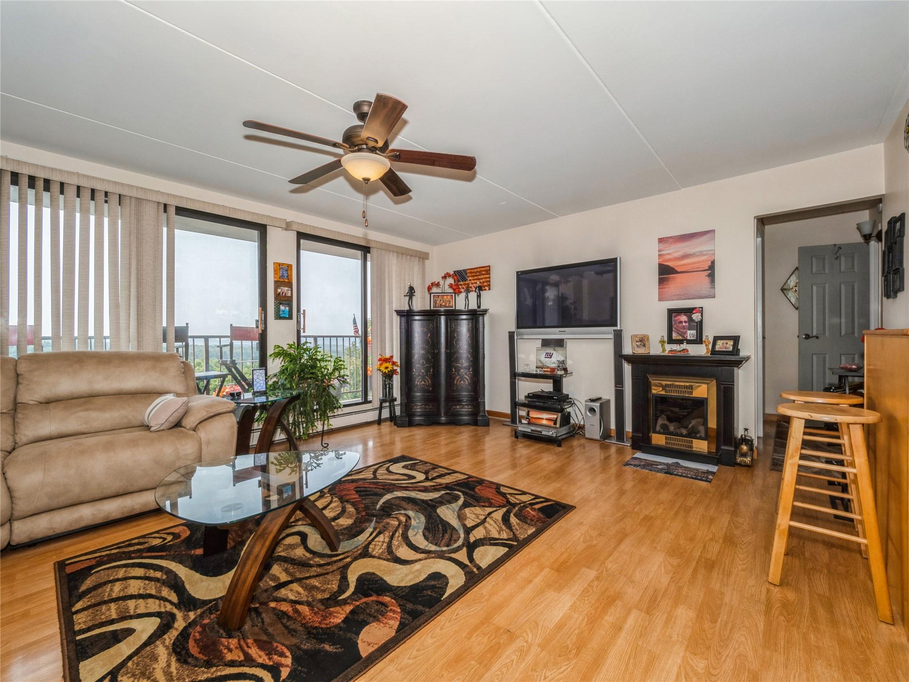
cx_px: 454
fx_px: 368
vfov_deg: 85.7
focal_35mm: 14
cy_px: 341
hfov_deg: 102.1
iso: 200
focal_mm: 7
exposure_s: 1/125
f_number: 8
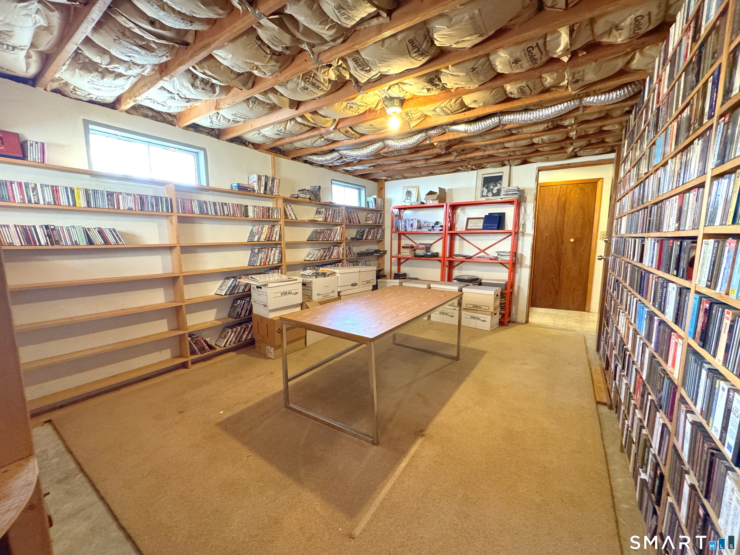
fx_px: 299
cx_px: 370
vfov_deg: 85.7
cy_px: 278
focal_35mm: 14
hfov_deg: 102.1
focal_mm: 2.22
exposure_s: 1/60
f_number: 2.2
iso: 640
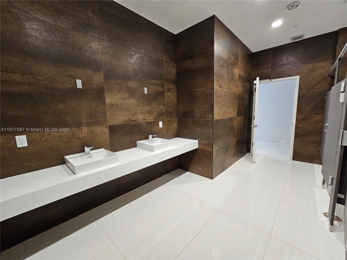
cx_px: 174
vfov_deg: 89.9
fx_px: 130
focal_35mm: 13
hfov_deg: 106.2
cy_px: 130
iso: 320
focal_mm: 2.2
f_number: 2.2
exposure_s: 1/60
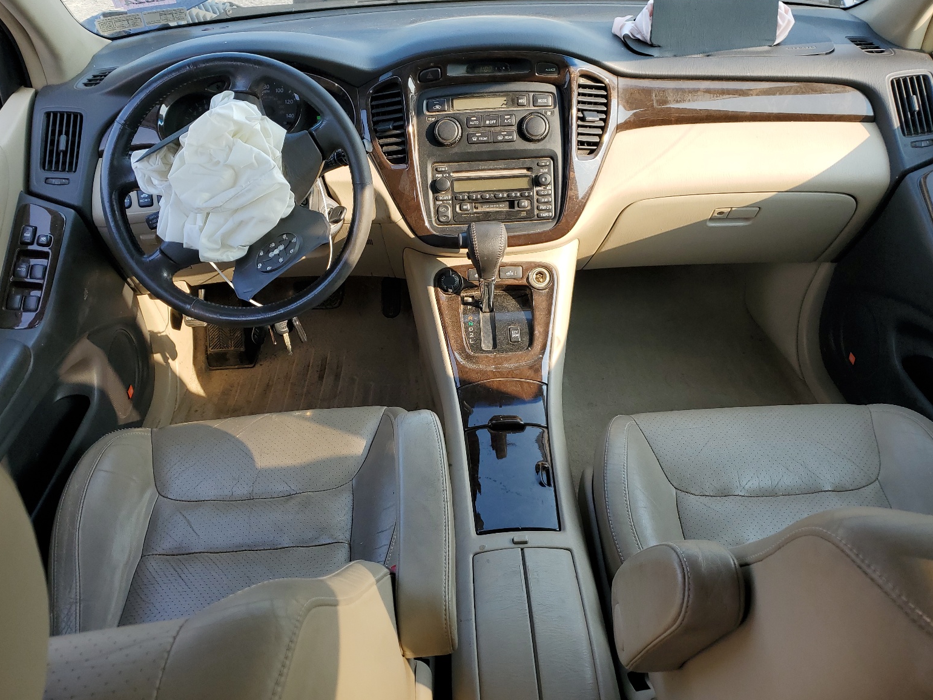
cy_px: 358
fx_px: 728
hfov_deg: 65.3
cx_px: 478
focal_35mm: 27
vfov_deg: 51.4
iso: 50
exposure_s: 1/435
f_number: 1.5
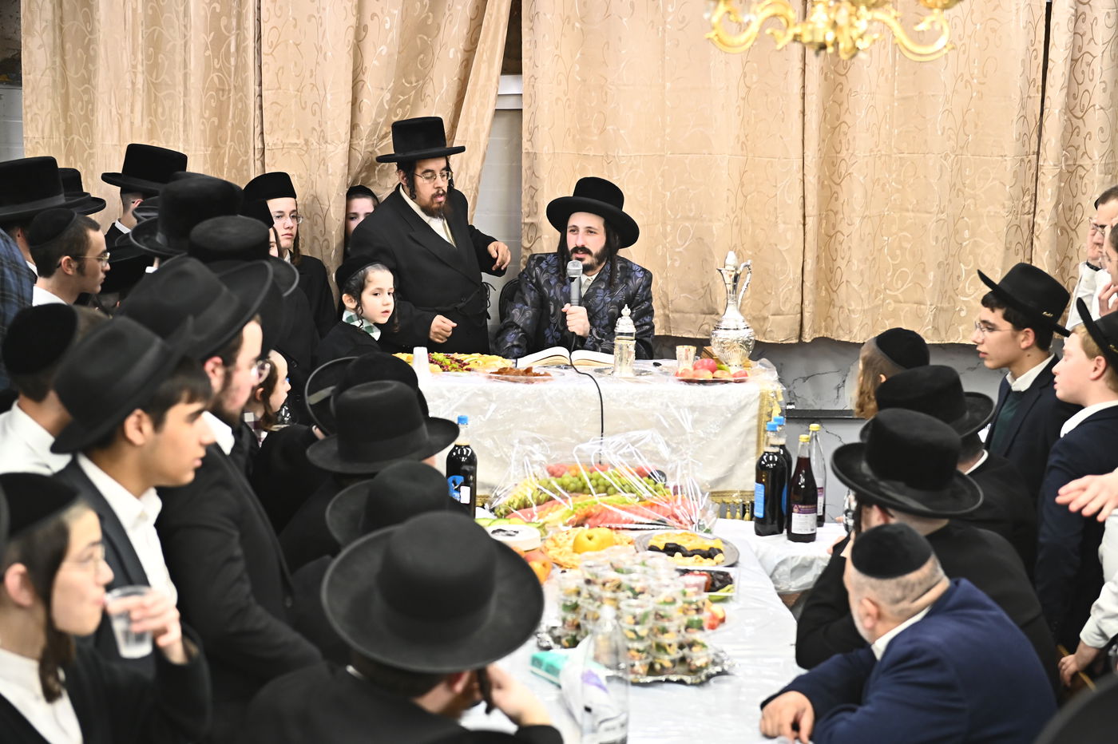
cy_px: 372
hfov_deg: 28.9
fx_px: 2173
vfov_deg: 19.4
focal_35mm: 70
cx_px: 559
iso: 2000
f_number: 4
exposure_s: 1/200
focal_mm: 70
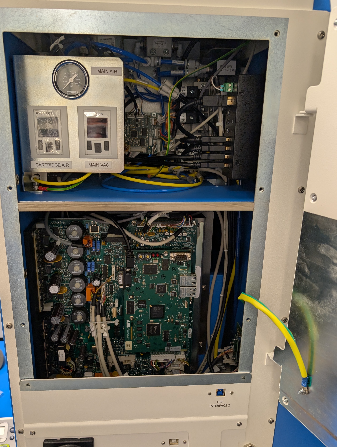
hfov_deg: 48.3
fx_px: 376
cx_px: 152
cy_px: 253
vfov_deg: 61.4
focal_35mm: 29
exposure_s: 1/60
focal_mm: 6.9
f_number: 1.68
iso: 86
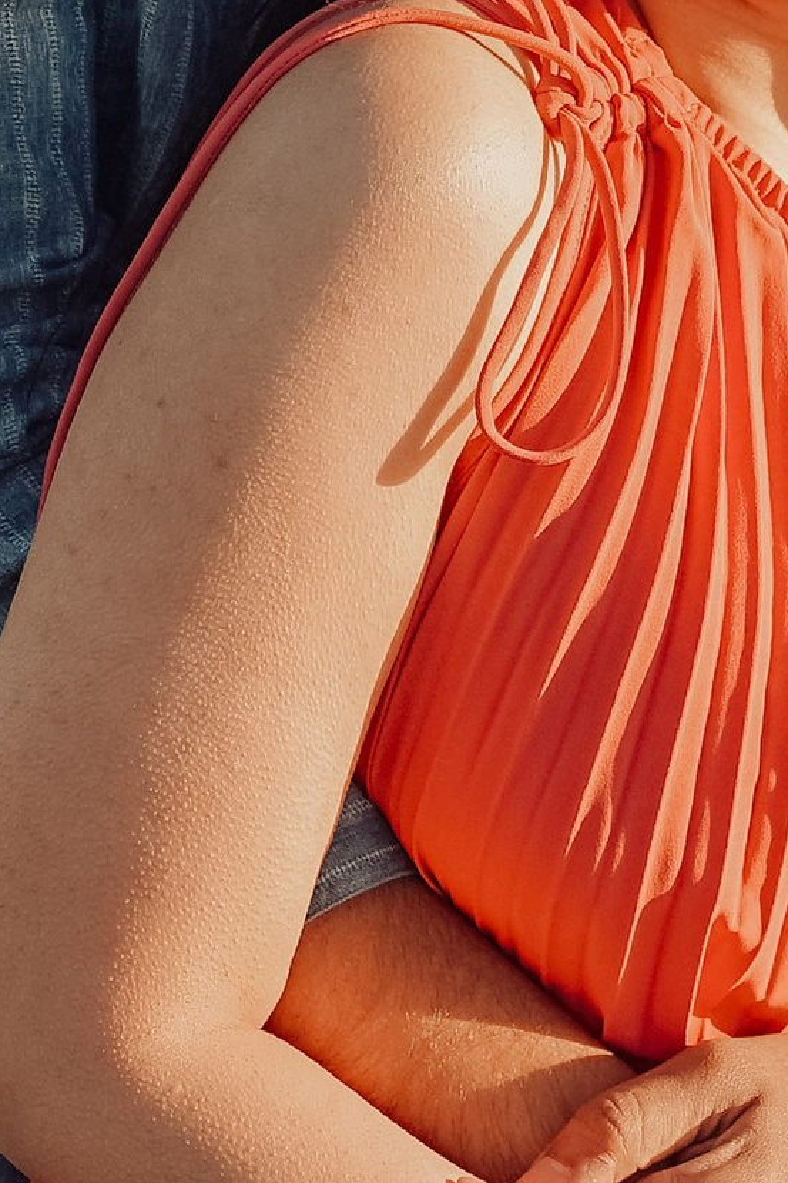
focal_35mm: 162
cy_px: 157
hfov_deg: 8.5
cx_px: 641
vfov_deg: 12.6
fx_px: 5321
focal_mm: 35
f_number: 2.2
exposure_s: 1/2000
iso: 125
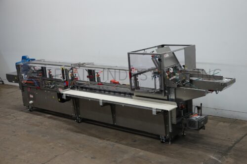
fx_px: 336
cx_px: 124
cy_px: 82
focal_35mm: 49
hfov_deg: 40.4
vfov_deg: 27.5
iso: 250
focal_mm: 18.63
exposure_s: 1/50
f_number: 4
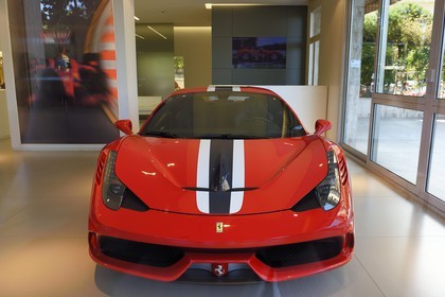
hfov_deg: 65.5
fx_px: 346
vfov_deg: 46.4
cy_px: 148
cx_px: 222
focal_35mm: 28
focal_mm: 28
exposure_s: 1/50
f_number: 5.6
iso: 200
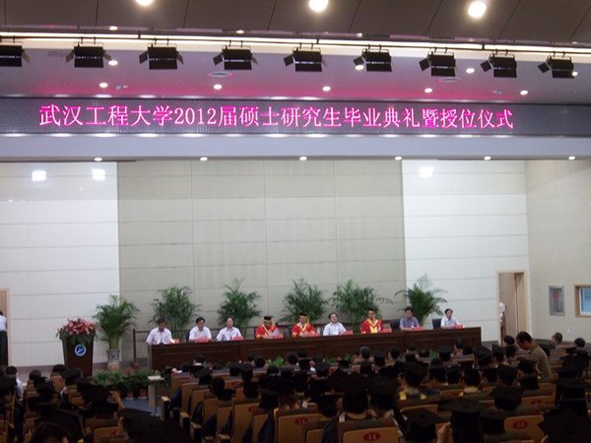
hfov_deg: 33.2
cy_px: 222
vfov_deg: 25.2
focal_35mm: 58
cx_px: 296
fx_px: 990
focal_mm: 10.4
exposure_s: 1/10
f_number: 5.3
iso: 164
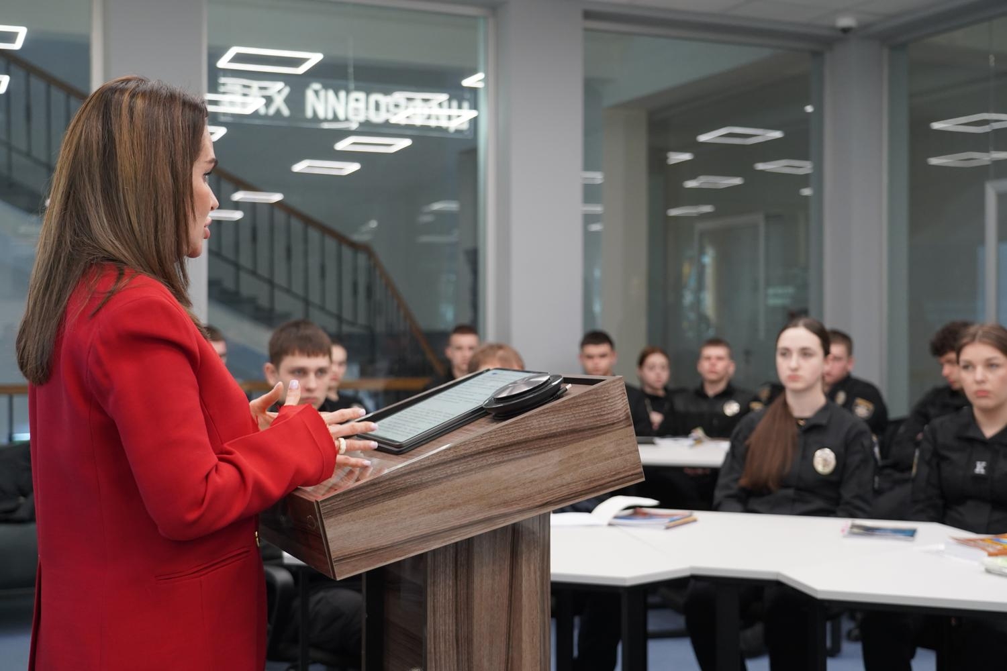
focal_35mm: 45
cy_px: 336
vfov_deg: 29.9
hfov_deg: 43.6
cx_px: 504
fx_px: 1259
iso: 2000
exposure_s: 1/160
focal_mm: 45
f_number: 4
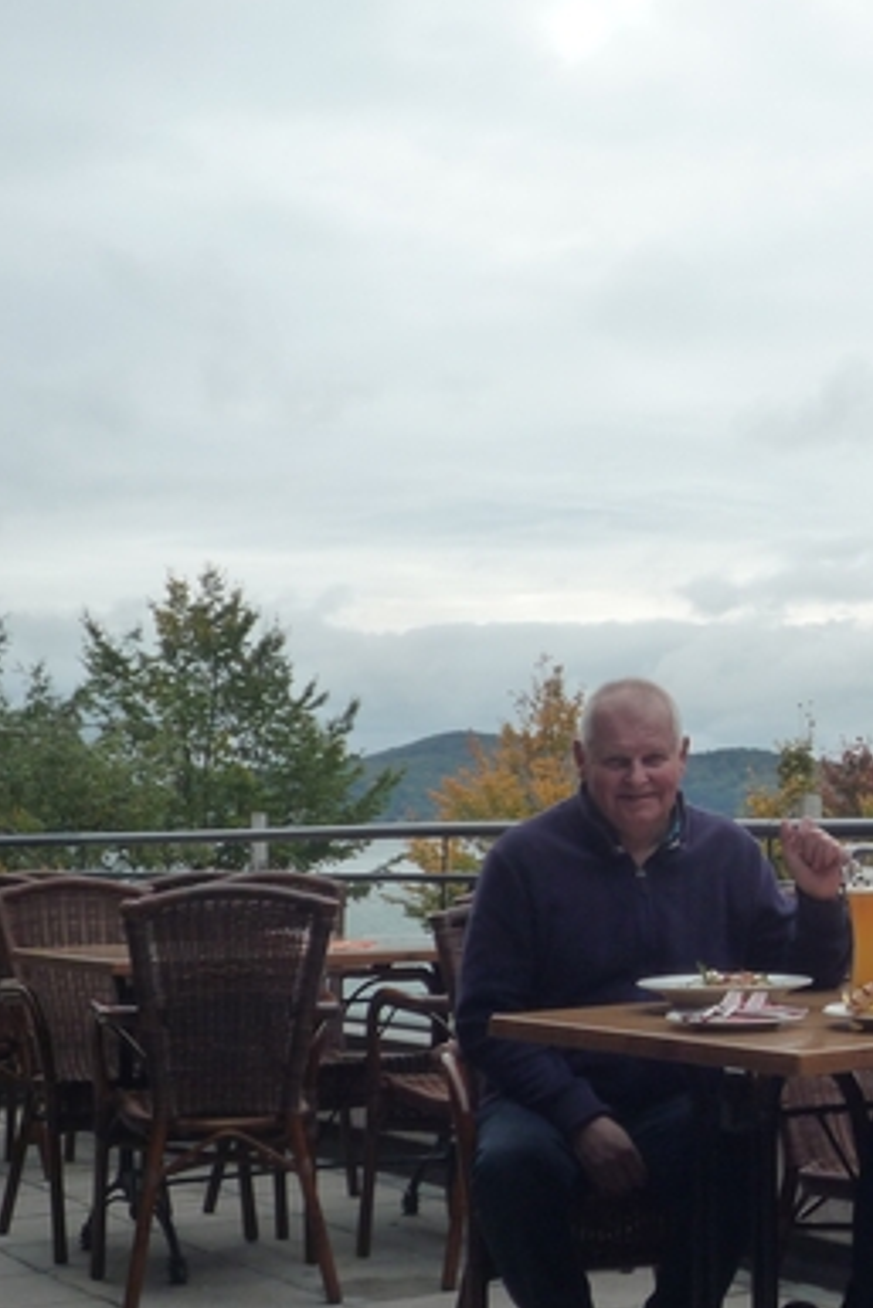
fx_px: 2471
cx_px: 890
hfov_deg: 19.4
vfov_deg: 29.6
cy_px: 741
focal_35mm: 68
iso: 160
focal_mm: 7.3
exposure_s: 1/640
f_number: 4.1
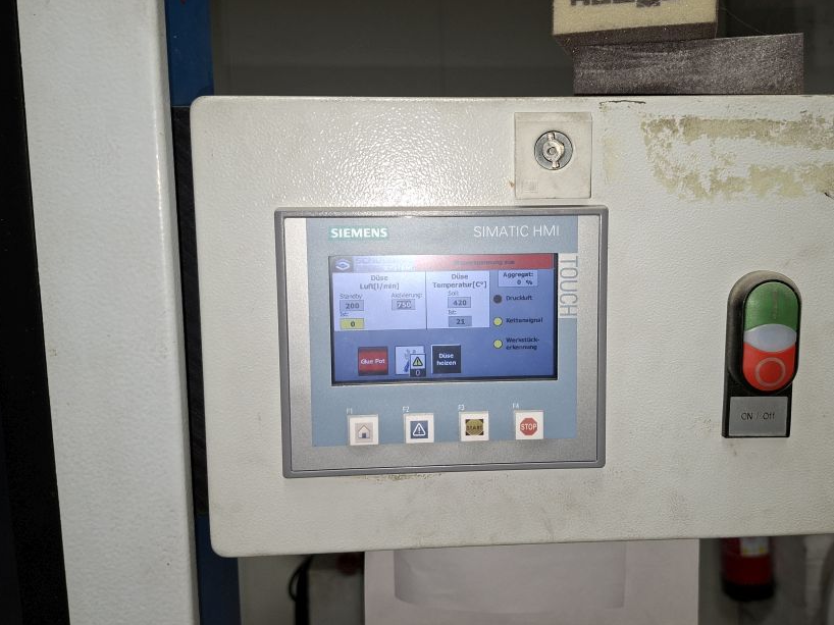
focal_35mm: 30
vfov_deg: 46.7
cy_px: 275
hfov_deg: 59.8
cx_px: 472
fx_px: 723
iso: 80
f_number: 1.8
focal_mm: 5.54
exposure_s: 1/100
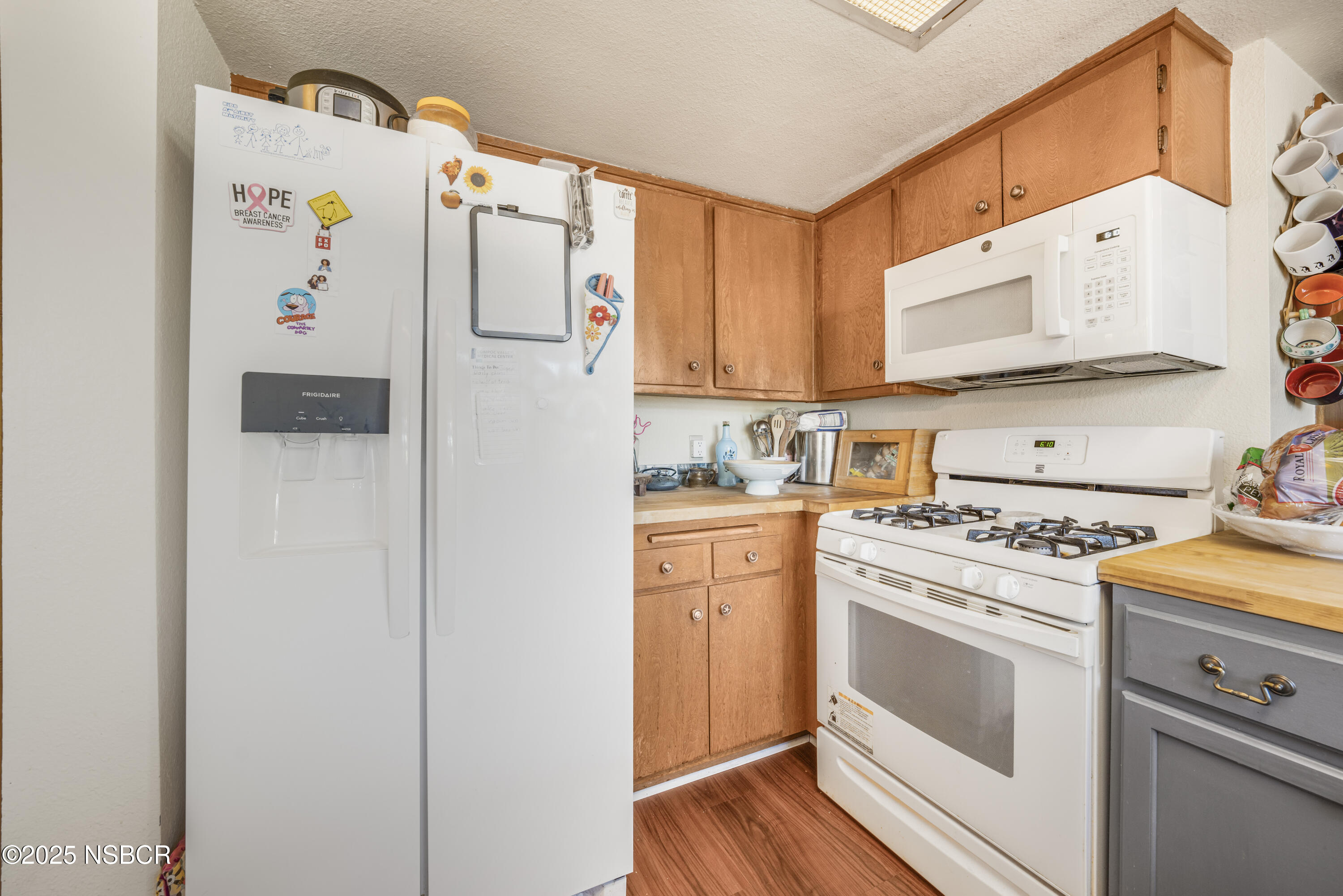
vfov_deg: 85.4
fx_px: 485
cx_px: 672
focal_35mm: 13
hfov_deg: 108.3
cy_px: 448
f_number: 8
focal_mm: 13
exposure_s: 1/13
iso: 320
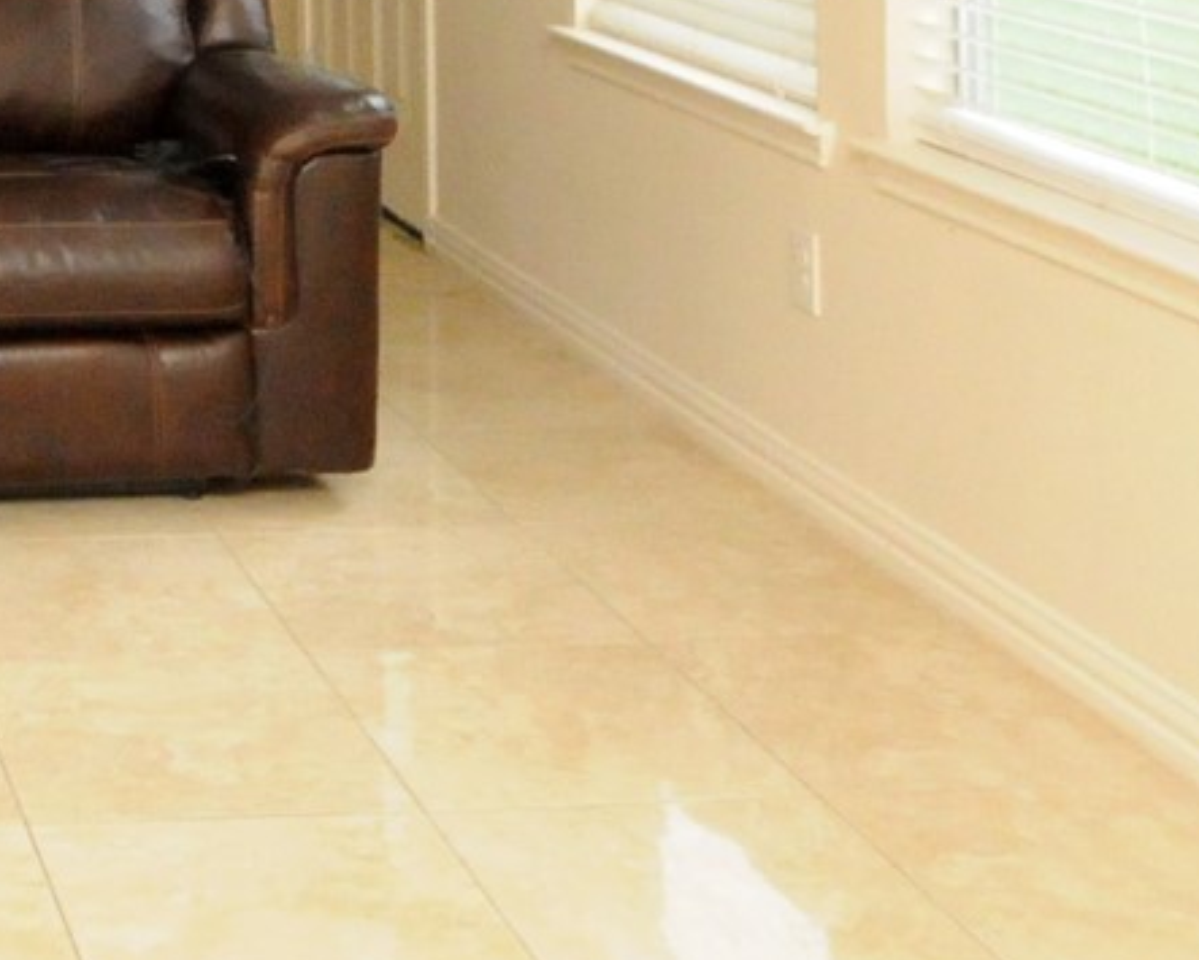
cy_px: -337
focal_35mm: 69
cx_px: -363
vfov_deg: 20.1
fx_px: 2450
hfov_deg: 24.1
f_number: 10
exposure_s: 1/250
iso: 3200
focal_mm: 10
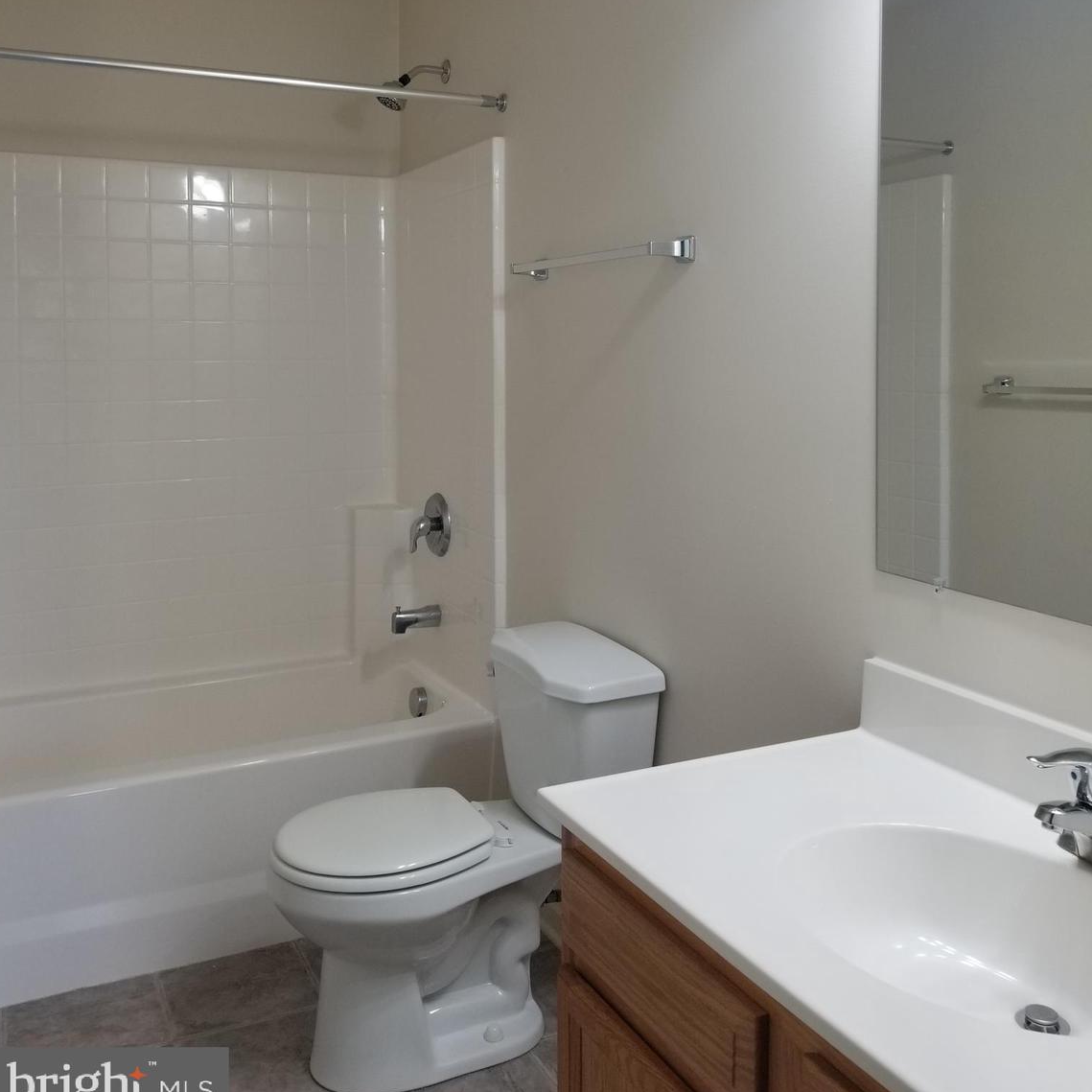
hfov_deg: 52.5
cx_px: 542
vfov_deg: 51.8
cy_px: 389
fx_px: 1106
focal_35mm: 31
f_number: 1.7
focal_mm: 4.25
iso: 50
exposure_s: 1/134
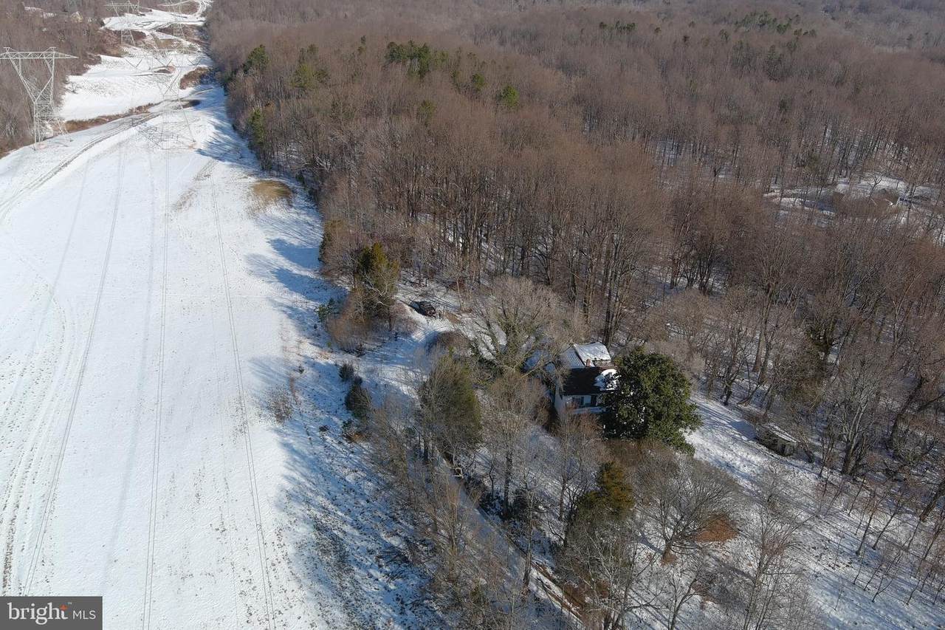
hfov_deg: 63.7
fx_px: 761
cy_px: 315
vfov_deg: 45.0
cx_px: 472
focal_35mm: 29
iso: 100
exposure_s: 1/1250
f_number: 2.8
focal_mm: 10.11
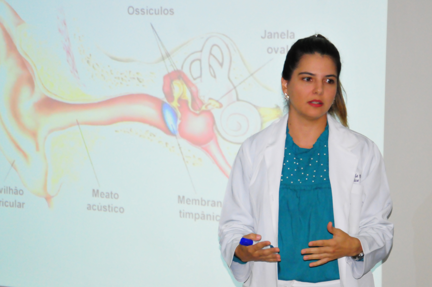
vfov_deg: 10.5
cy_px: 164
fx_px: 1558
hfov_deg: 15.8
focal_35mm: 130
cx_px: 224
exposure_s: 1/100
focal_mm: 70
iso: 3200
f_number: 5.3
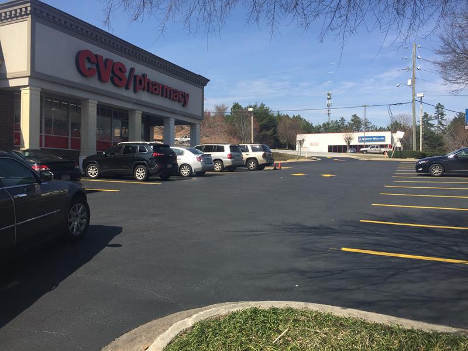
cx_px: 234
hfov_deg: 61.7
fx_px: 392
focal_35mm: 29
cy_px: 176
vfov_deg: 48.2
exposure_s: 1/2198
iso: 32
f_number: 2.2
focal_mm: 4.15
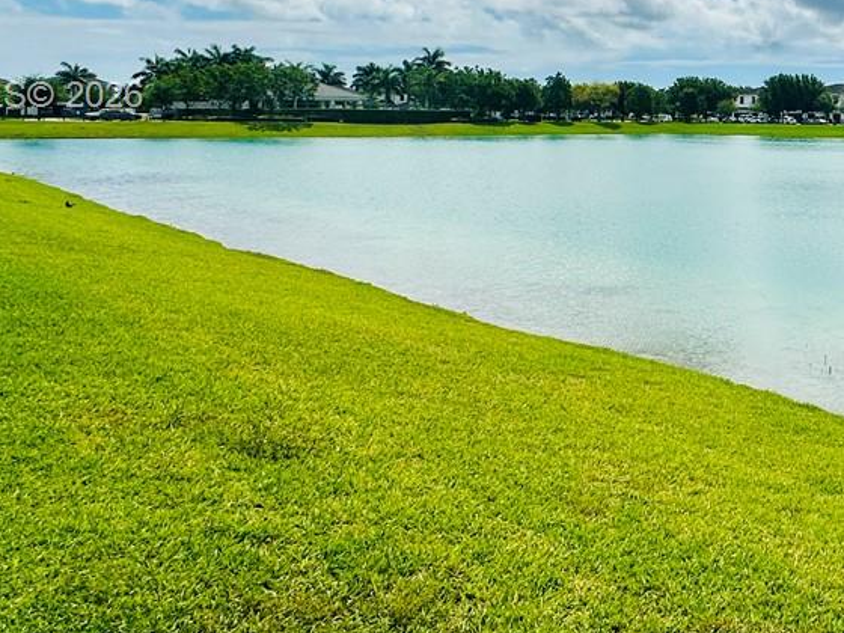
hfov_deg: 39.9
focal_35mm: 40
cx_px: 880
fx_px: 975
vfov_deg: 34.5
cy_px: 98
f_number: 2.2
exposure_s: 1/7299
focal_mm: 2.22
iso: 40
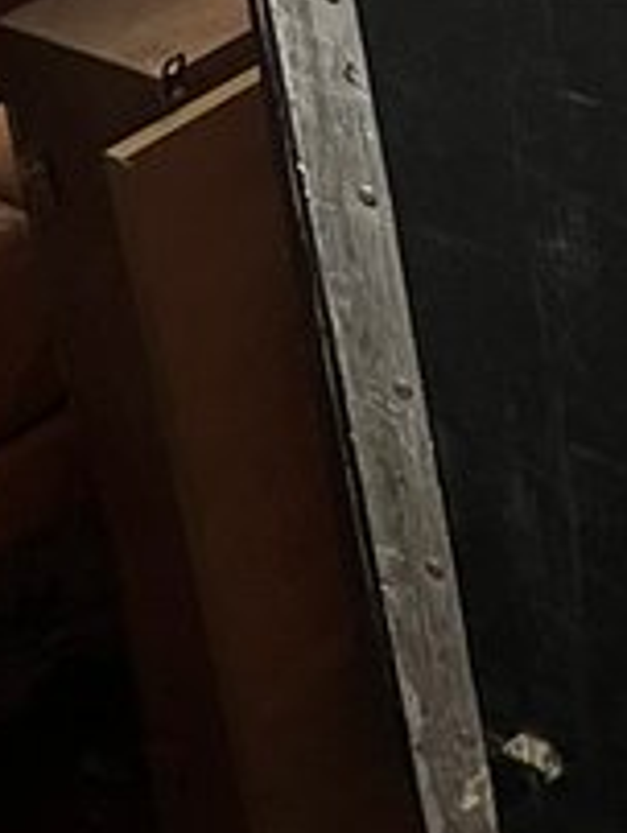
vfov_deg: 13.3
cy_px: -60
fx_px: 3519
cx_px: 1499
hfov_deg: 9.2
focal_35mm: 146
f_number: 1.5
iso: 800
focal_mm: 5.7
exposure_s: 1/30
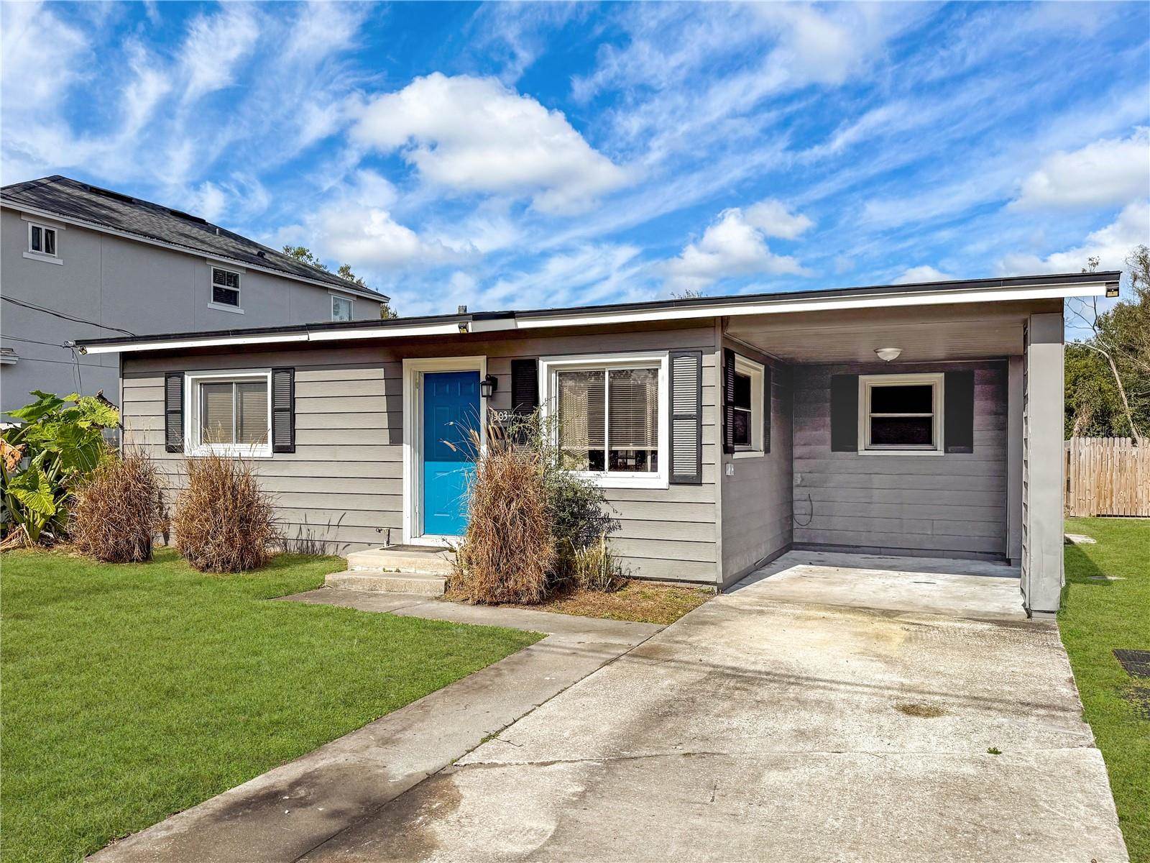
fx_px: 797
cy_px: 432
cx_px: 575
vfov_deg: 56.8
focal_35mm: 24
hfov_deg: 71.6
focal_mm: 6.76
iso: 80
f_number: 1.8
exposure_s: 1/8000
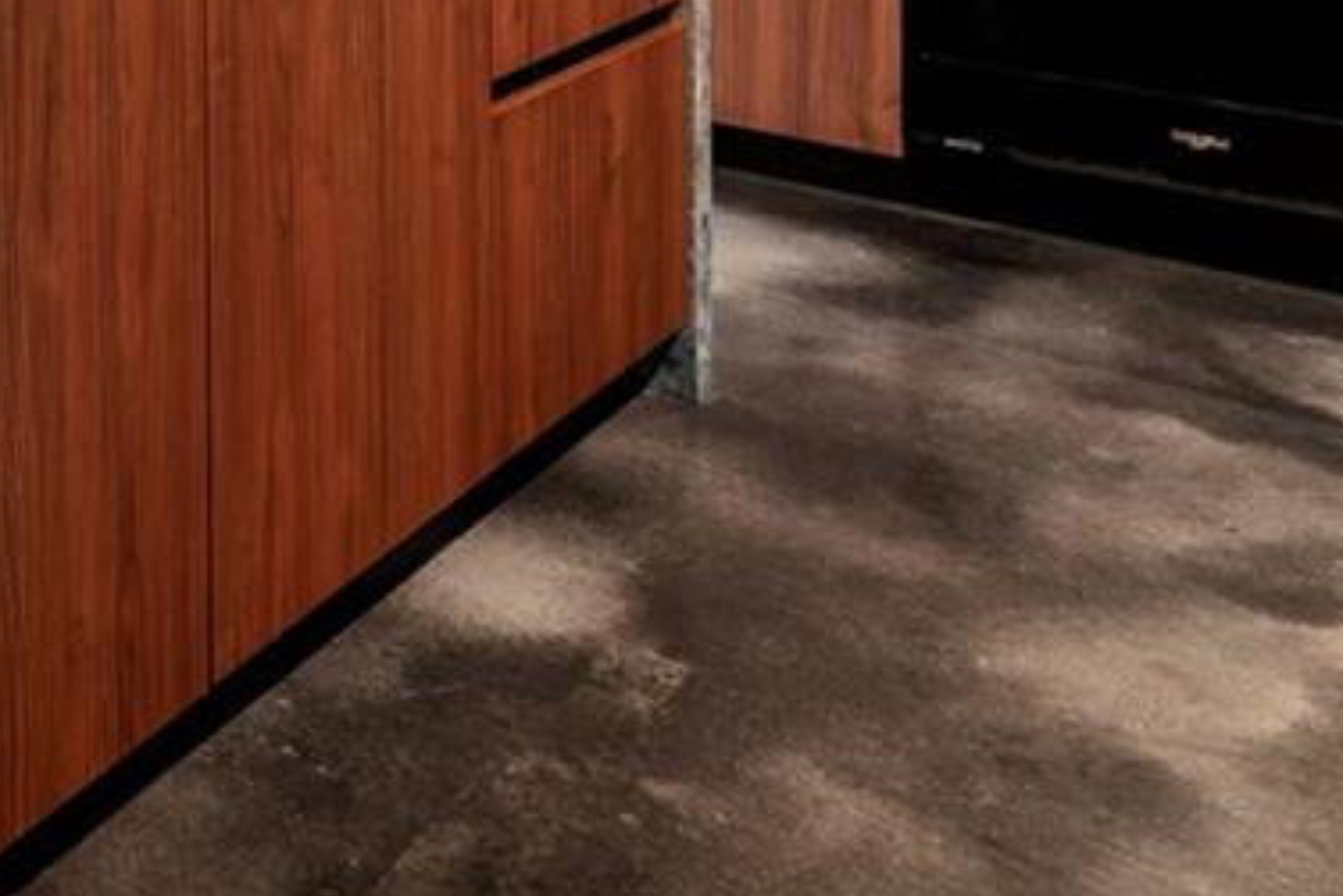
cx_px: -461
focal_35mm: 51
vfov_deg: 22.7
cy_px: -368
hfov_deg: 29.9
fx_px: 1903
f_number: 7.1
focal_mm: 12
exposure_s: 1/1.25
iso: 320
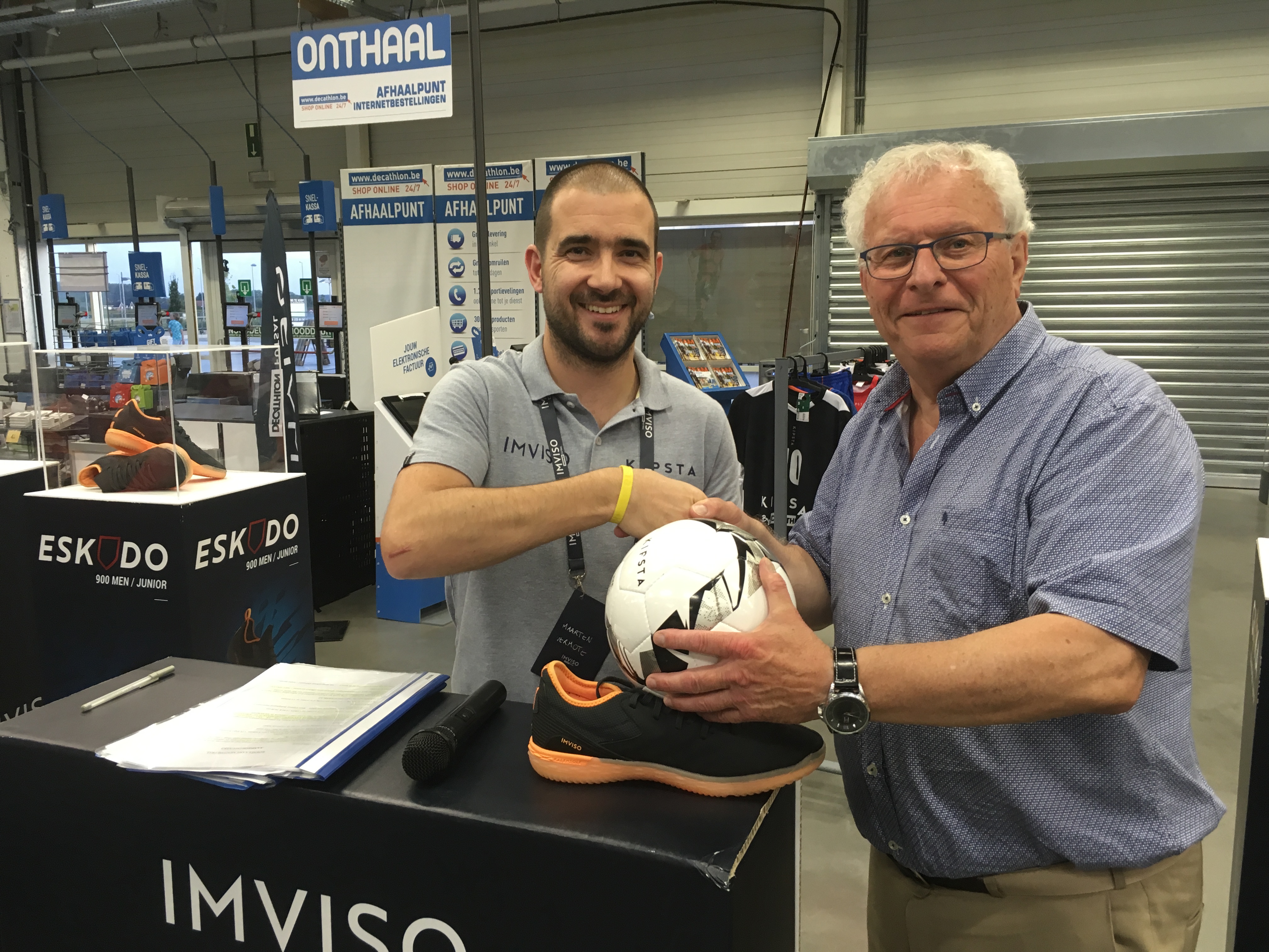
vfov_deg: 48.2
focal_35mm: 29
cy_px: 476
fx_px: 1063
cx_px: 634
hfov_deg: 61.7
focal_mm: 4.15
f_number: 2.2
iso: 80
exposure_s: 1/33
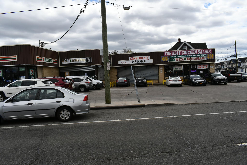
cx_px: 124
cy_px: 82
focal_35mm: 27
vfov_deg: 47.9
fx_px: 185
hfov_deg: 67.4
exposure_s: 1/320
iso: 100
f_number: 9
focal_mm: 18
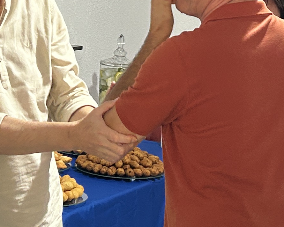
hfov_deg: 16.7
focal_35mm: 115
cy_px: -32
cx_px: 135
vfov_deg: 13.1
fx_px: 967
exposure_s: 1/60
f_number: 1.5
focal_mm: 5.7
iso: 125
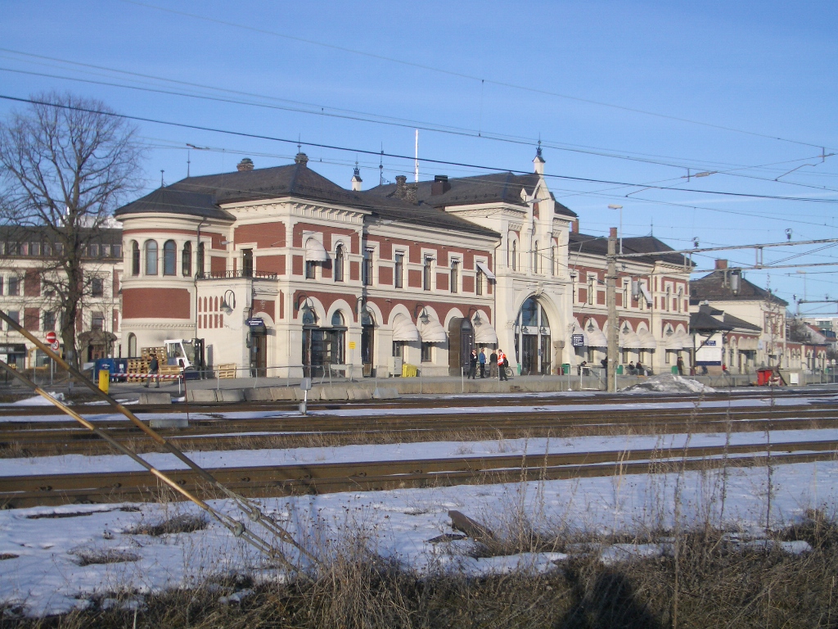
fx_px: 1186
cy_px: 314
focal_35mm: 49
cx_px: 419
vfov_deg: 29.7
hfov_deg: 38.9
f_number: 5
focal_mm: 8.2
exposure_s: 1/320
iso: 50
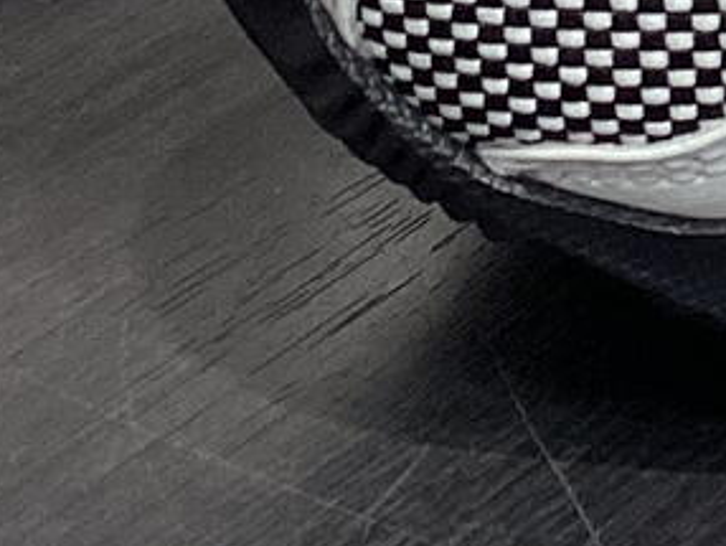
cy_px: -594
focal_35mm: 208
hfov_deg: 9.2
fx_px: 4366
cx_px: 1201
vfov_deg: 6.9
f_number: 2.4
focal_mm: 3.3
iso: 50
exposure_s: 1/60
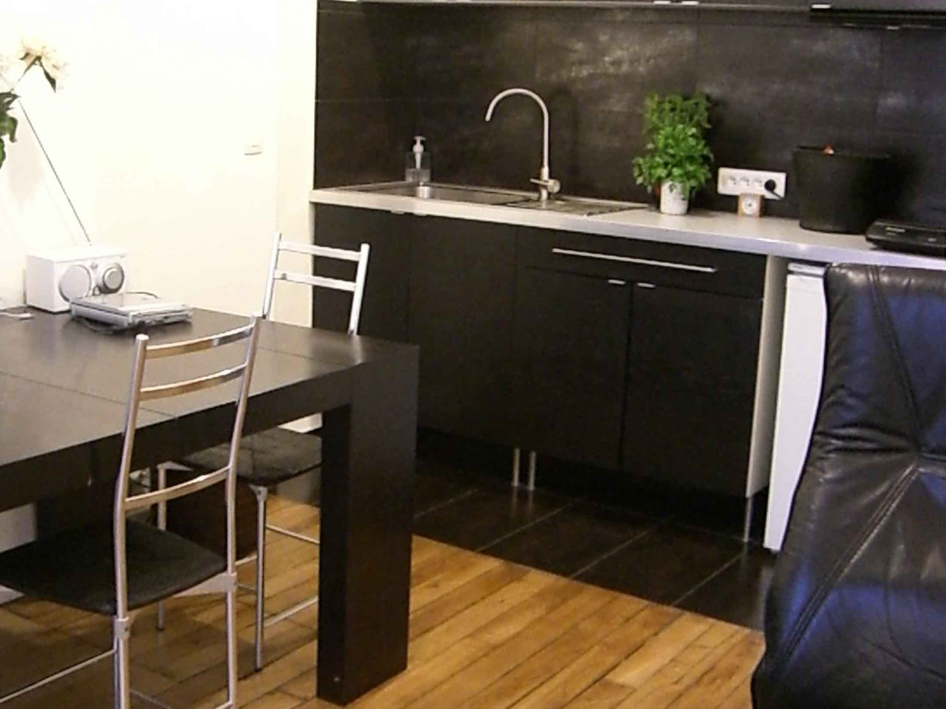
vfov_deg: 29.6
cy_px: 295
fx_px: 1339
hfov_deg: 38.7
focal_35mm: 49
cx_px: 376
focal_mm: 6.2
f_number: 2.7
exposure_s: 1/15
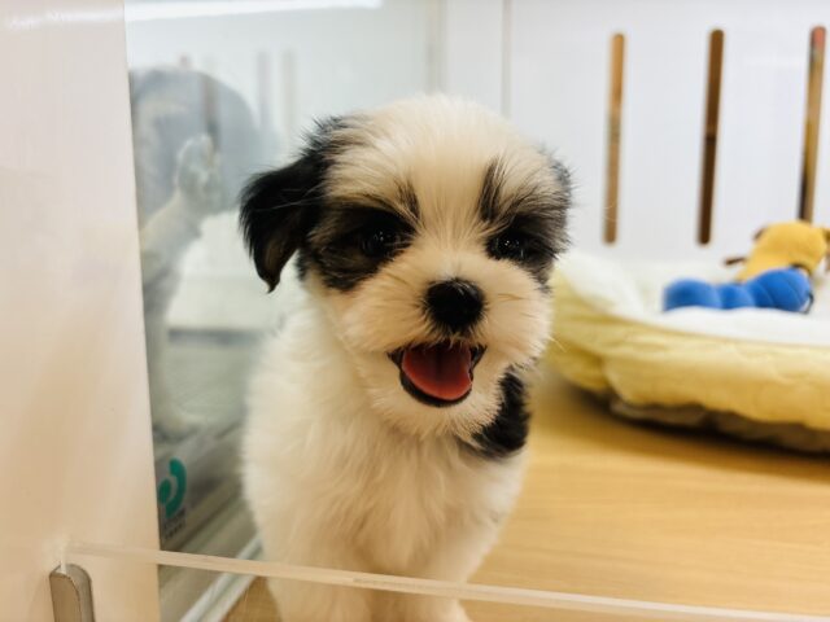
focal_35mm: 26
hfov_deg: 67.3
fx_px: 623
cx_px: 415
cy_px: 311
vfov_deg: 53.1
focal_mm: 5.96
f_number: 1.6
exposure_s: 1/100
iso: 64
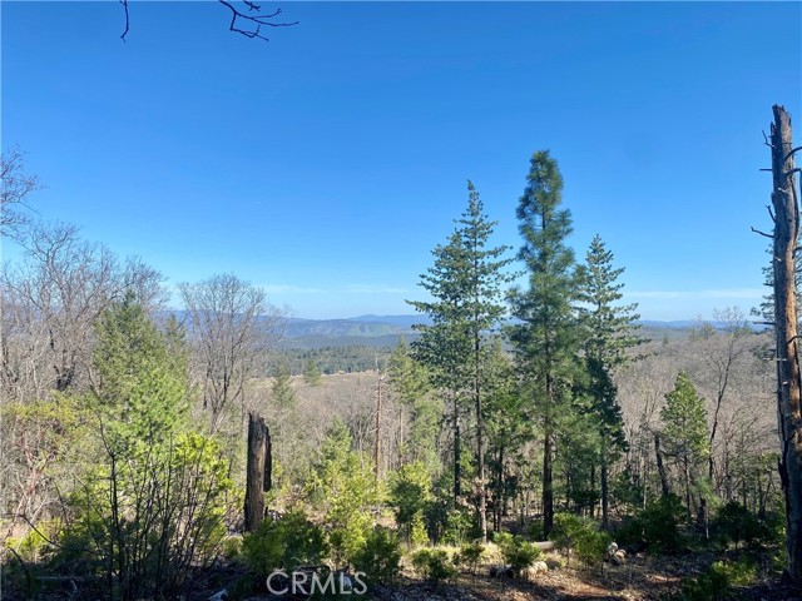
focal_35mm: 26
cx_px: 401
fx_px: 602
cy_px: 300
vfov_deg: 53.1
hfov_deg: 67.3
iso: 32
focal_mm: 4.25
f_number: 1.8
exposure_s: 1/1412
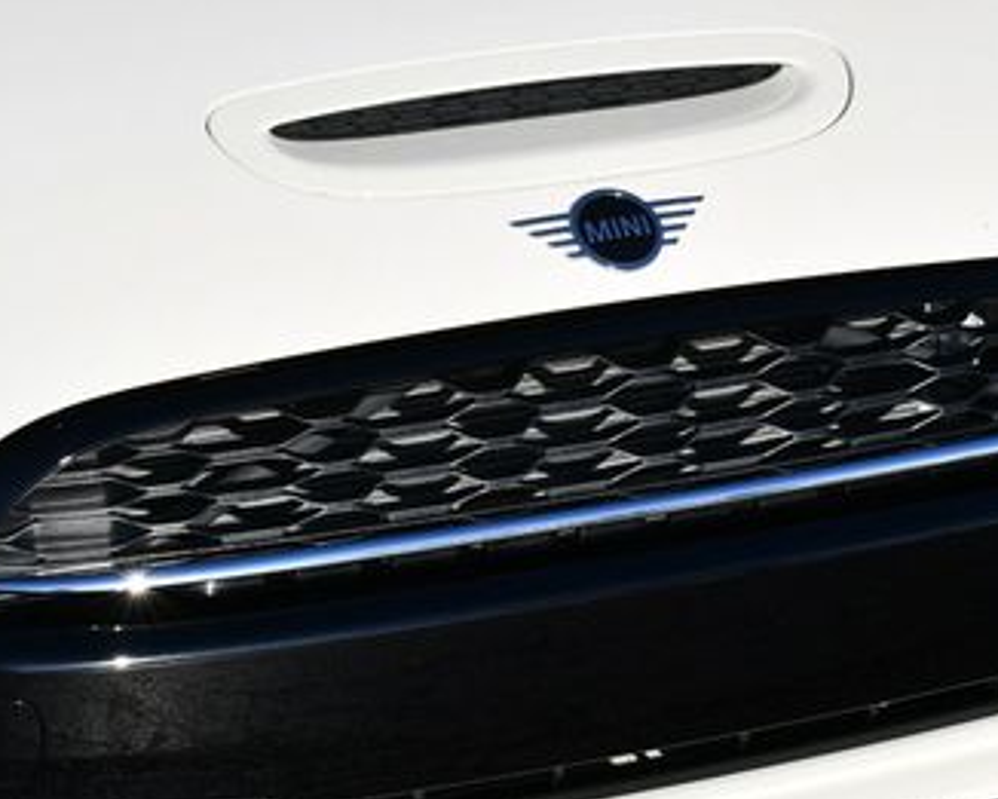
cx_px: 499
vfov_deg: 11.0
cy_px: 447
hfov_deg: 13.8
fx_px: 4136
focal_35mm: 140
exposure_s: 1/320
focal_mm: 38
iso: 100
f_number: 9
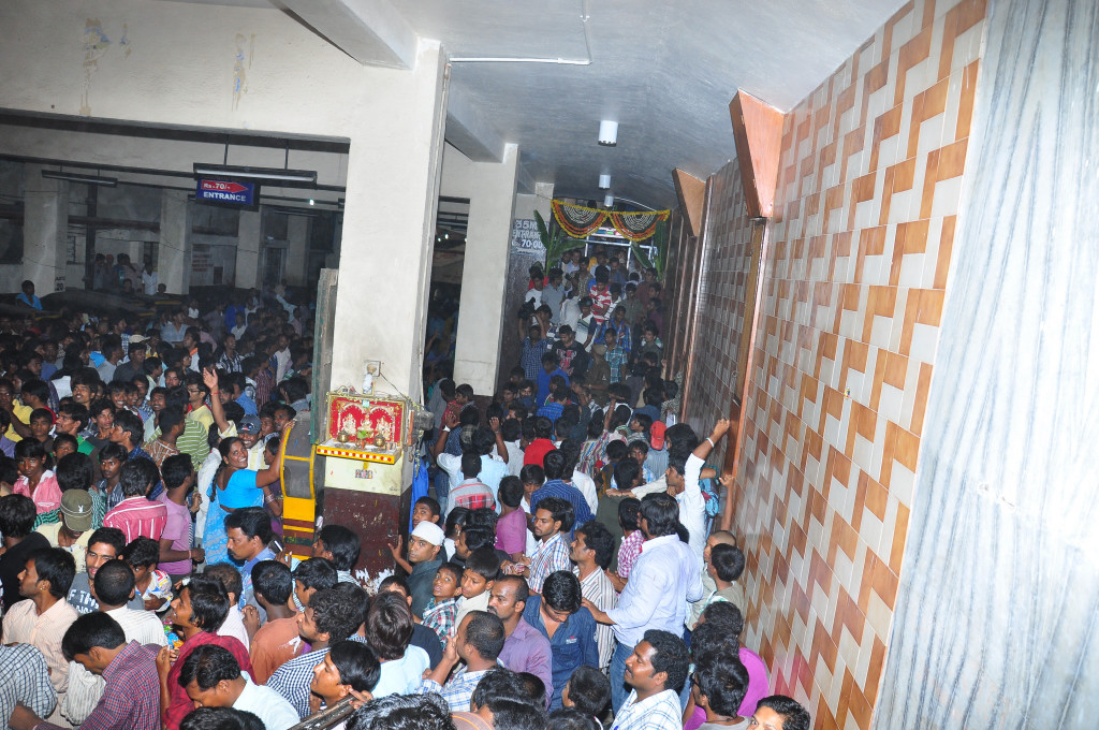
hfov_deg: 67.4
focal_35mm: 27
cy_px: 365
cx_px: 550
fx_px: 823
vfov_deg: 47.8
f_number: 8
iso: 500
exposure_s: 1/125
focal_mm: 18
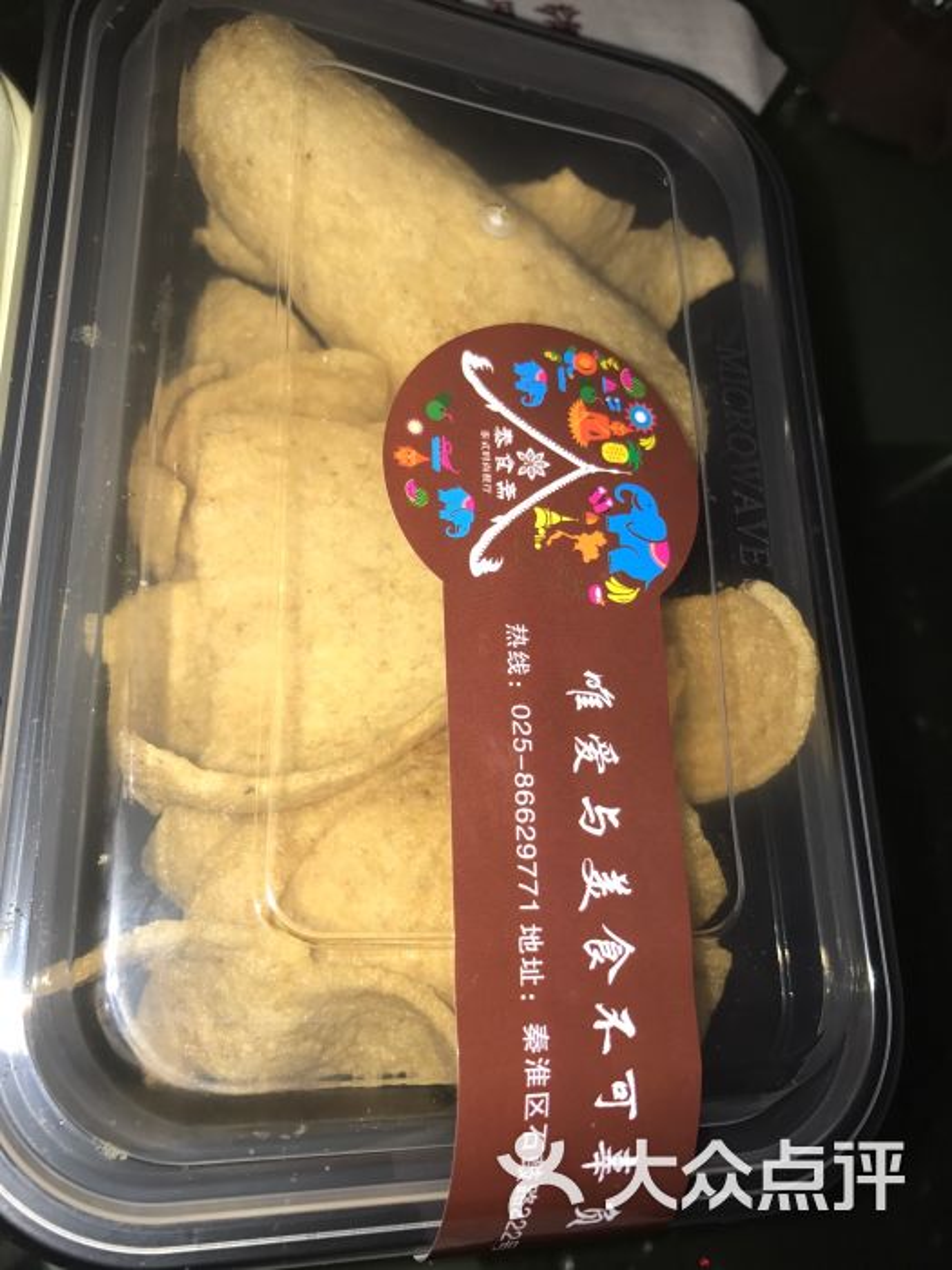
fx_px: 1027
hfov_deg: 49.7
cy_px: 635
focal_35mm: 28
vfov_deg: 63.4
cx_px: 476
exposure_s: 1/150
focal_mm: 3.99
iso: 20
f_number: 1.8
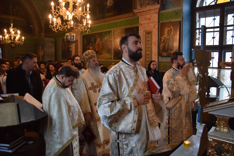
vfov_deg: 47.9
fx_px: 175
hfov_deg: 67.4
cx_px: 117
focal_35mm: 27
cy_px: 78
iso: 2000
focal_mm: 18
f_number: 3.5
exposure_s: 1/160
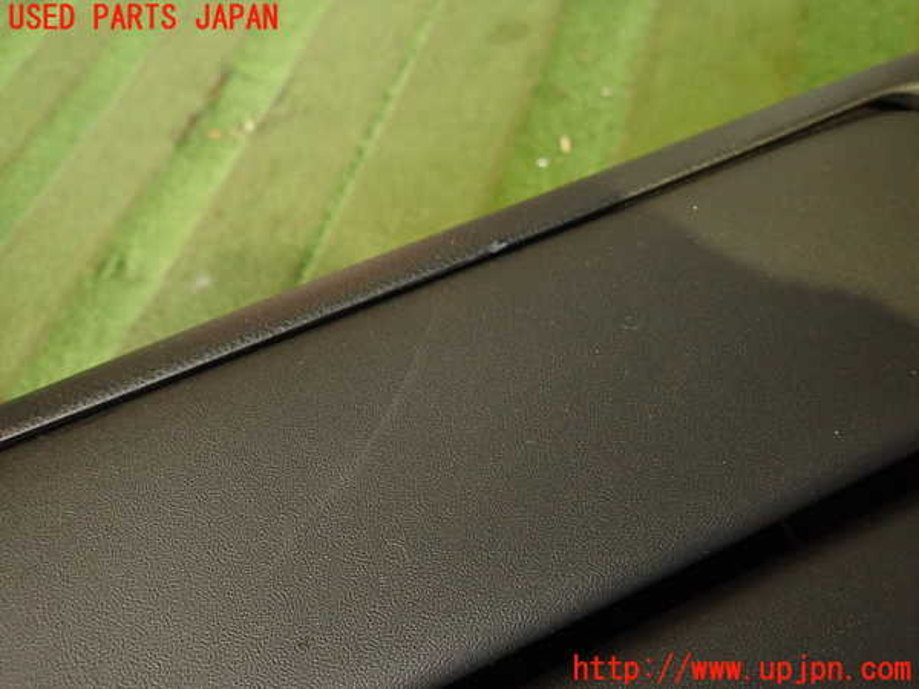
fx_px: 664
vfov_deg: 54.9
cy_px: 344
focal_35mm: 25
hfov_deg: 69.4
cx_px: 460
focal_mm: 4.5
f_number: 2
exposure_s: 1/30
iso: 640
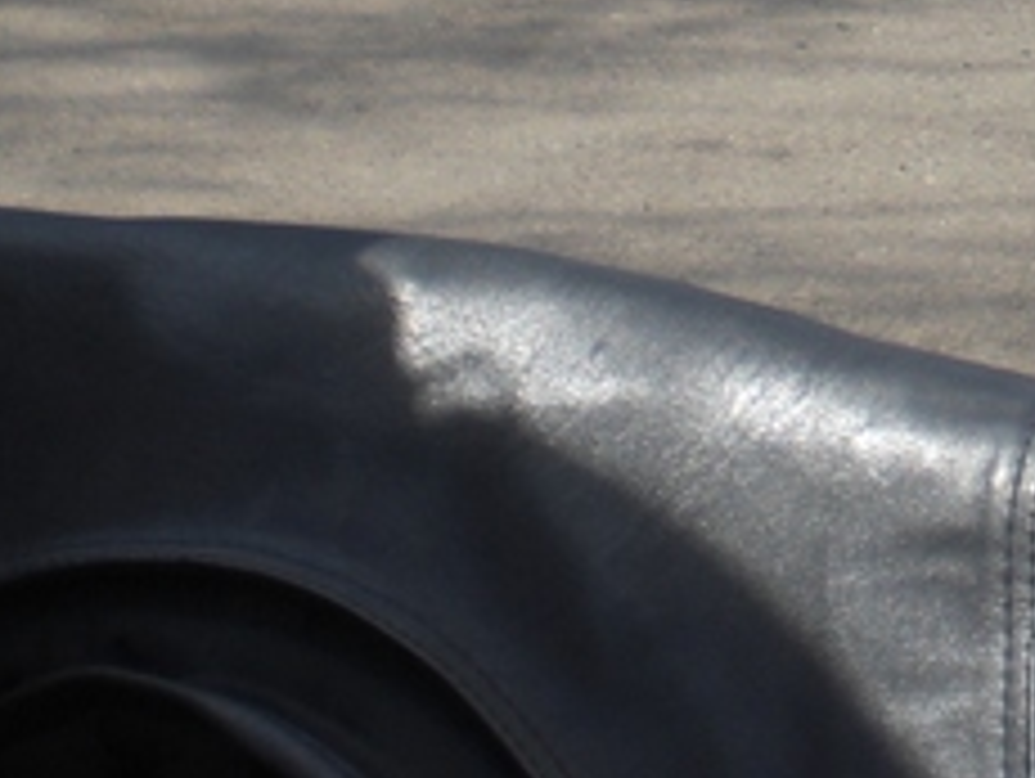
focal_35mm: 132
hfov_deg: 14.4
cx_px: 1310
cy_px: -436
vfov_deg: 10.8
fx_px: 3951
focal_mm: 6.3
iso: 50
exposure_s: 1/400
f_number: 3.1
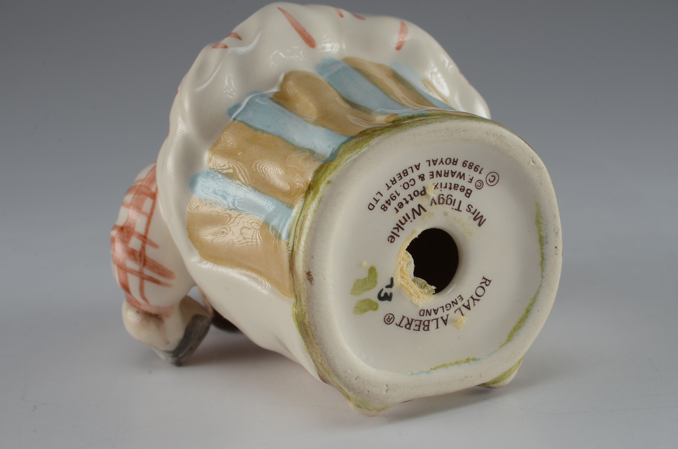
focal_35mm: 82
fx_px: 1551
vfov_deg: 16.5
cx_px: 339
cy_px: 224
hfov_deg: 24.7
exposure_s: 1/80
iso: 100
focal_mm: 55
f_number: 16
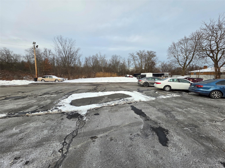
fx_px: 84
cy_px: 84
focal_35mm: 13
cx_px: 112
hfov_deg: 106.2
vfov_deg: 89.9
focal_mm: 2.2
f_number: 1.9
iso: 40
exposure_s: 1/381
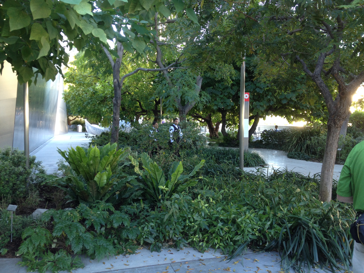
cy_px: 136
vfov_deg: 40.7
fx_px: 368
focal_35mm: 35
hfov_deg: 52.6
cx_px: 182
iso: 50
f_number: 2.4
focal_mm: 4.28
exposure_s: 1/30
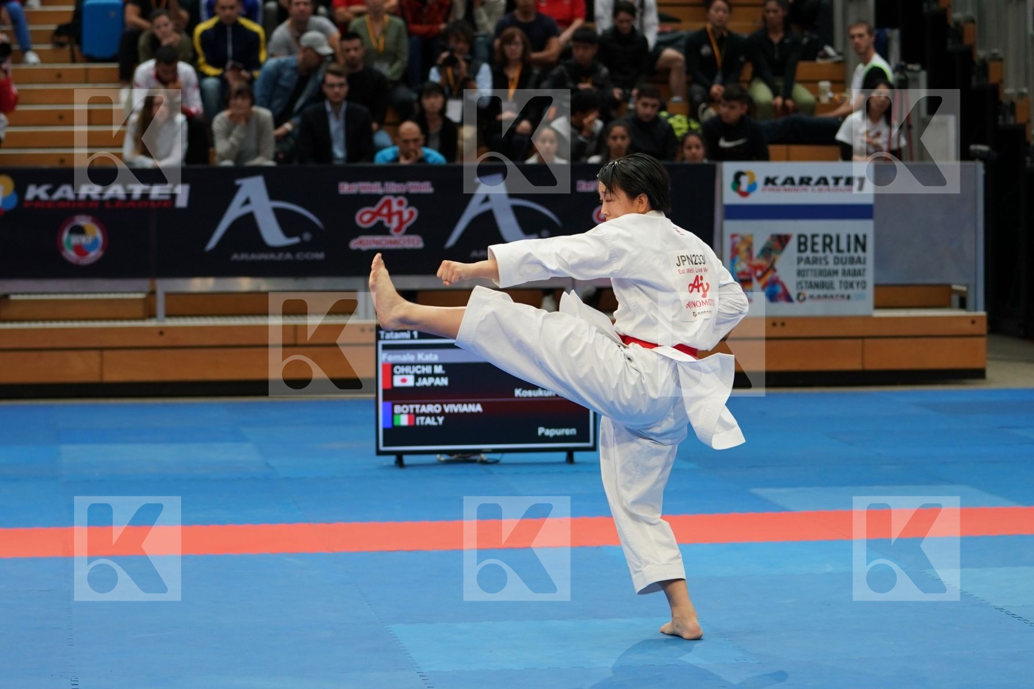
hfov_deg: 18.8
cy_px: 344
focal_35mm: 109
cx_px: 517
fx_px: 3130
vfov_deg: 12.6
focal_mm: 73
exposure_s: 1/500
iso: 800
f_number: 2.8
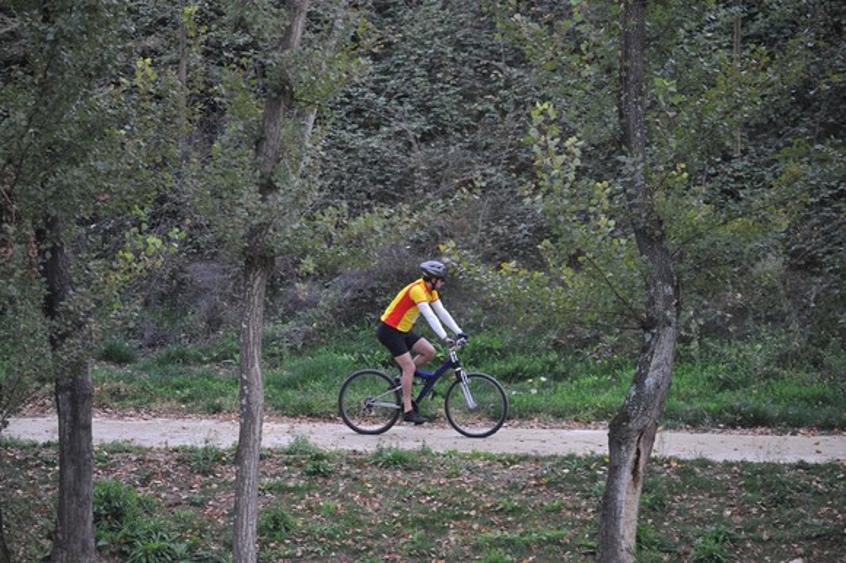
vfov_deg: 7.4
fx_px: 4345
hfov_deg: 11.1
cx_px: 423
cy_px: 282
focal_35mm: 185
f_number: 3.5
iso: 1600
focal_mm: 185
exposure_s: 1/320
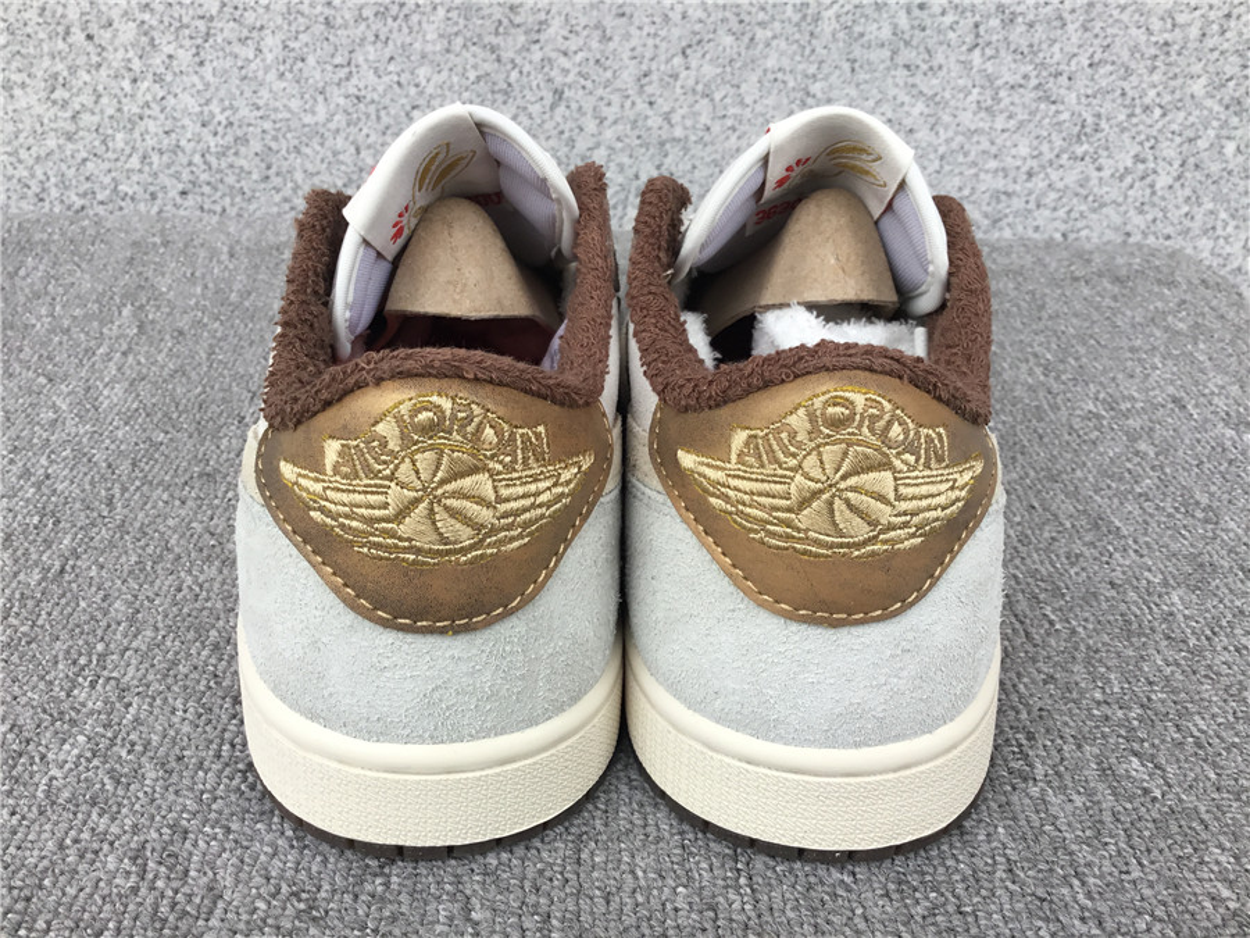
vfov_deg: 45.4
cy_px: 469
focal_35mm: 31
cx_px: 625
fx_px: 1119
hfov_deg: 58.4
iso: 32
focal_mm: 3.3
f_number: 2.4
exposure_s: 1/100
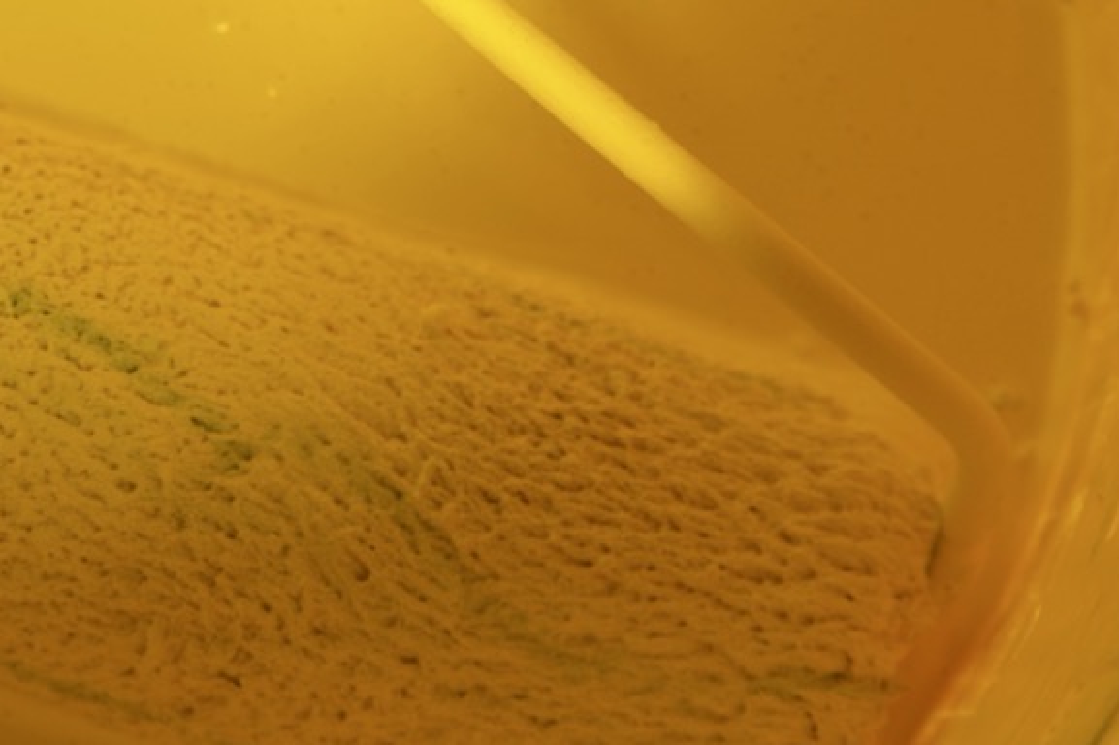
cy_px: 98
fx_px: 7238
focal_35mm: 233
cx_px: 109
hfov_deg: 8.8
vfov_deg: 5.9
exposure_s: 1/100
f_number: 4
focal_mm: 70
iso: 160
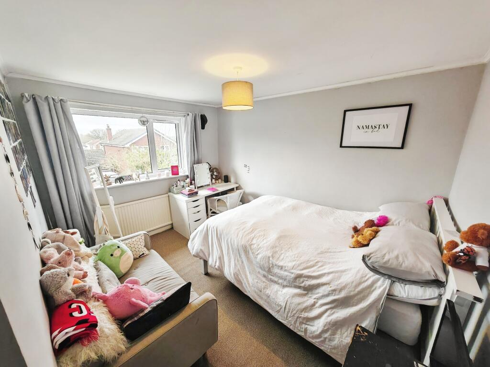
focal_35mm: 13
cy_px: 184
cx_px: 245
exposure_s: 1/50
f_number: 2
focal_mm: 1.82
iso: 200
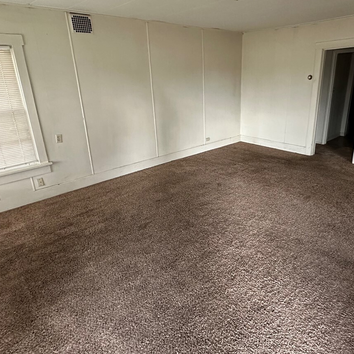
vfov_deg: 67.1
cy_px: 162
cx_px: 205
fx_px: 266
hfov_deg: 66.9
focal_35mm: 23
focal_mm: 2.22
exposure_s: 1/60
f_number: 2.2
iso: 800
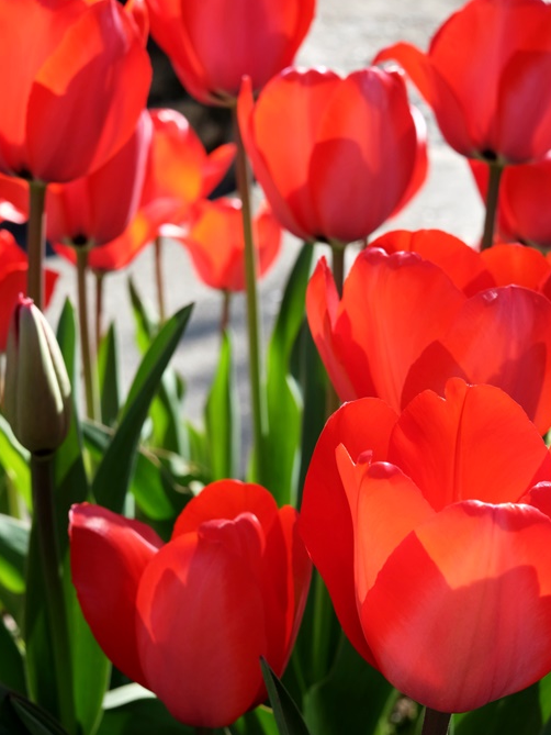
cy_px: 410
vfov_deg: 36.1
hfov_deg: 27.5
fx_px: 1124
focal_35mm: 53
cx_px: 312
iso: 200
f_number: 8
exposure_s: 1/120
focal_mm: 27
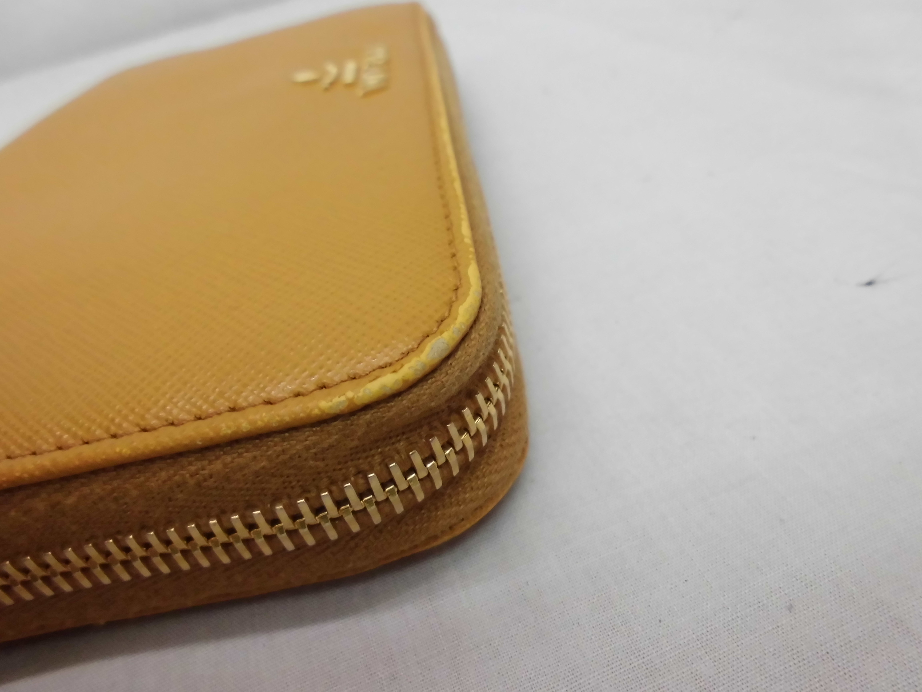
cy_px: 346
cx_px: 461
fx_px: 693
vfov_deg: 53.1
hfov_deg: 67.3
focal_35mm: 26
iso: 400
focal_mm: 4.6
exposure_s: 1/60
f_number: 3.5
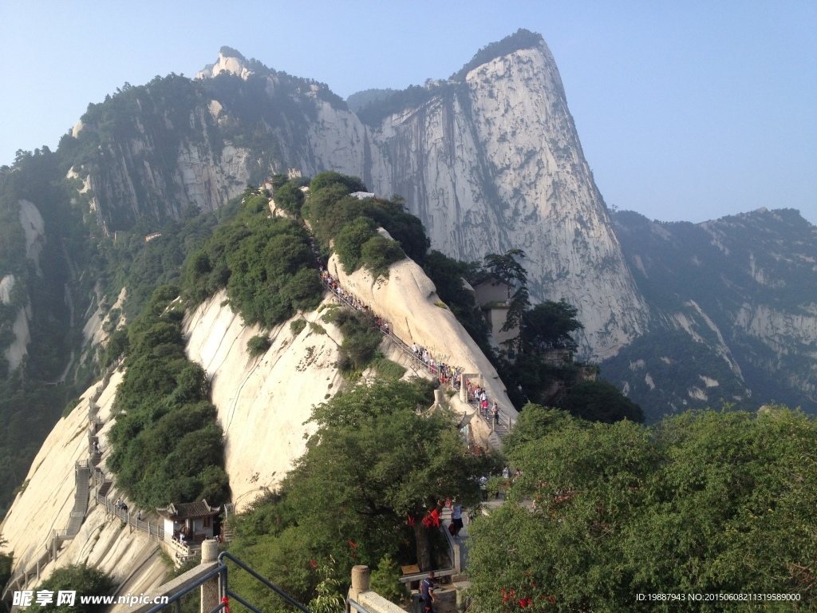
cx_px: 408
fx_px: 826
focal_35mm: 35
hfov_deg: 52.6
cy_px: 306
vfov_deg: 40.7
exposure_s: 1/863
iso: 64
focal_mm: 4.28
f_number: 2.4
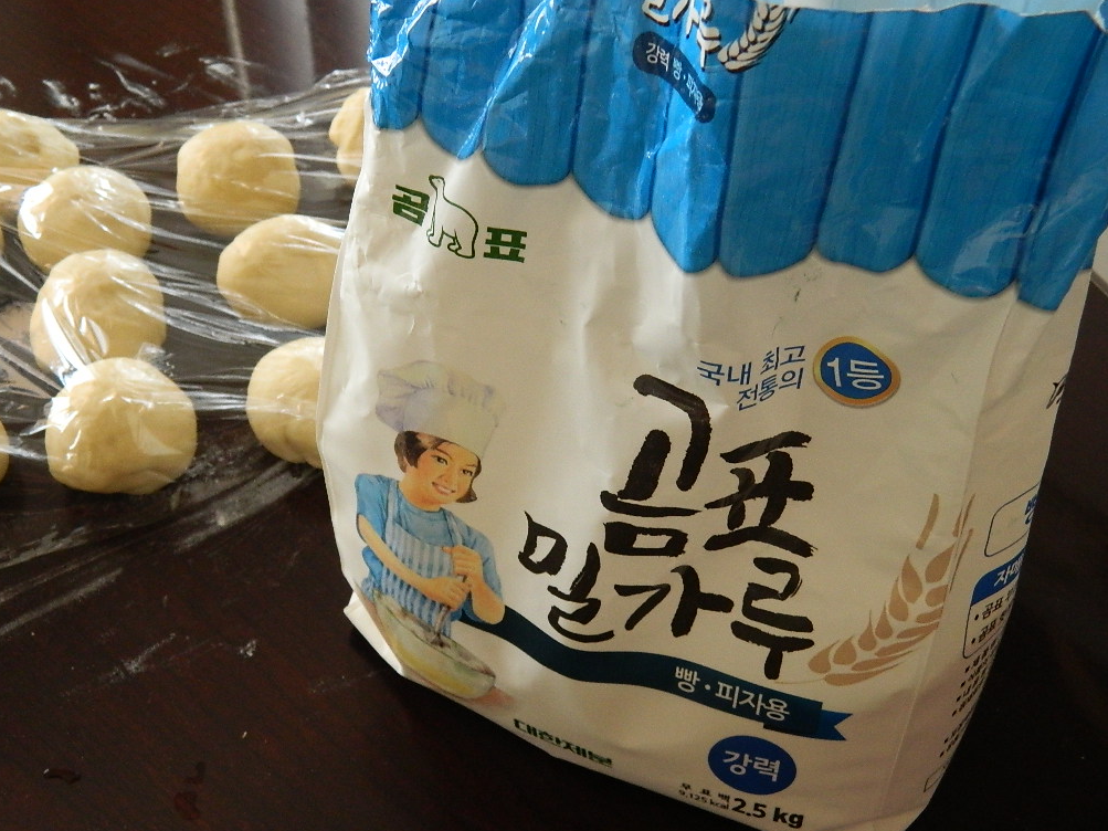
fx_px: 1536
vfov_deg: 30.3
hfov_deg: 39.7
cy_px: 423
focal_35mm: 48
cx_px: 545
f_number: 3.6
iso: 400
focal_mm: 8.4
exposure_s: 1/30
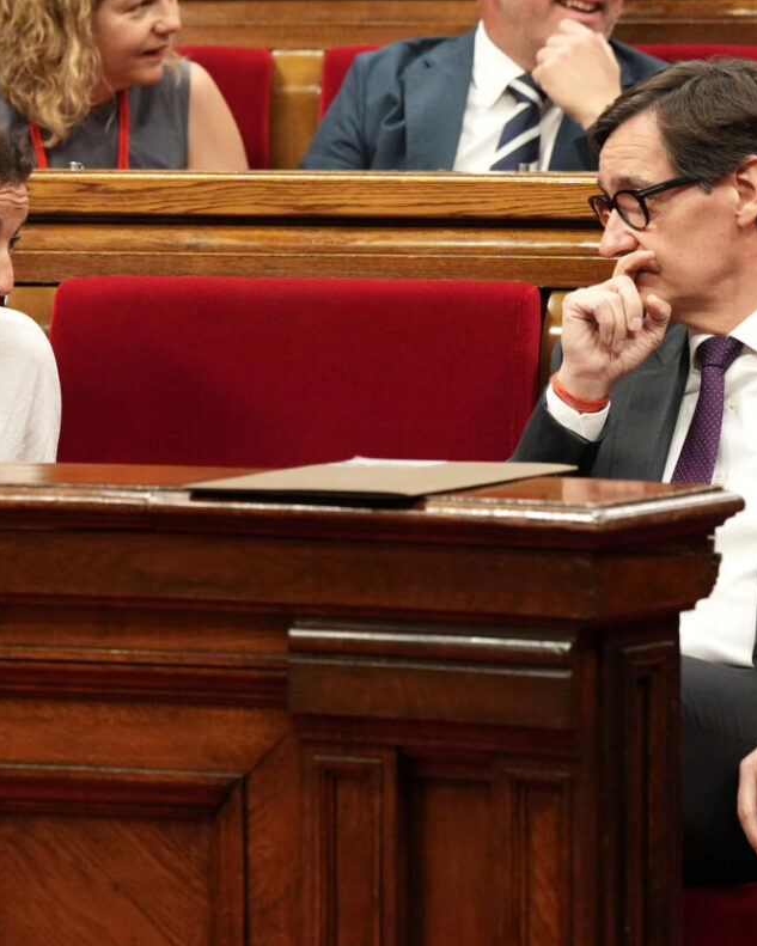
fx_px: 5544
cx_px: 334
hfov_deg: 7.8
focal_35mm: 198
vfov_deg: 9.8
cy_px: 472
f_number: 4.5
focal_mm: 135
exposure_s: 1/200
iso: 6400
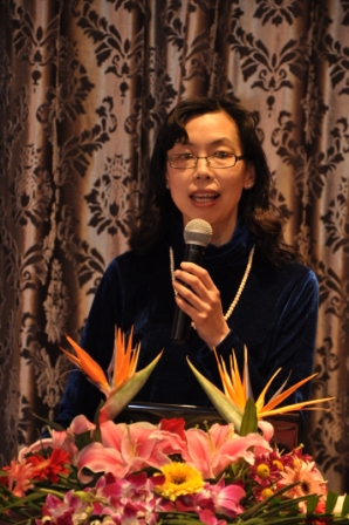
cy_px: 262
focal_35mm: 202
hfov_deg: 6.8
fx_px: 2949
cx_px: 174
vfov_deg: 10.2
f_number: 6
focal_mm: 135
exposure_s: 1/30
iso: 640
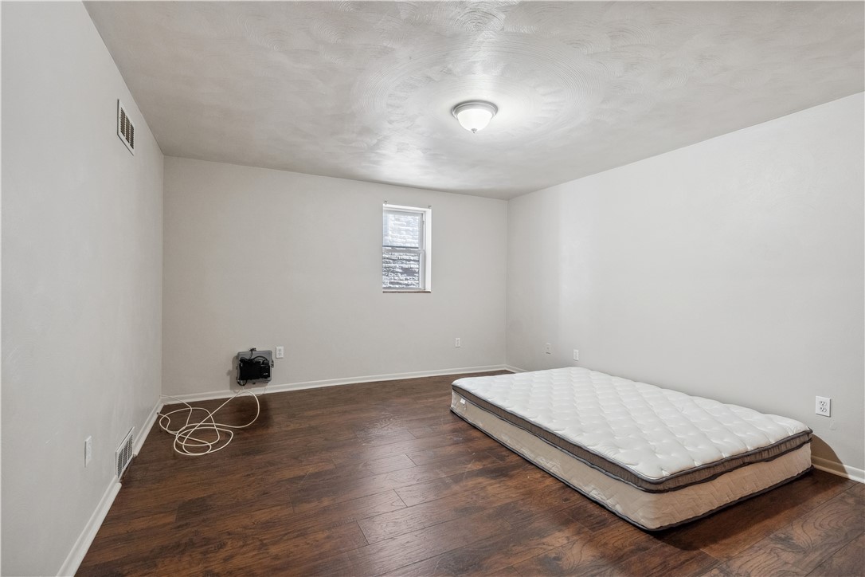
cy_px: 288
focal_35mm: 16
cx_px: 432
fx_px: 384
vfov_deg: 73.7
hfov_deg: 96.7
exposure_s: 1/30
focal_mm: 16
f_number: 5.6
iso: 1000
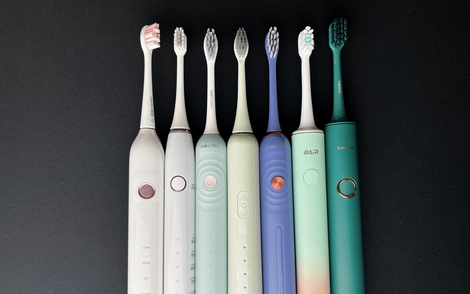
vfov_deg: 44.3
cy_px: 174
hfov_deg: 66.5
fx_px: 359
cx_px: 232
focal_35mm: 28
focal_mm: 5.1
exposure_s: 1/334
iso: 50
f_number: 1.6
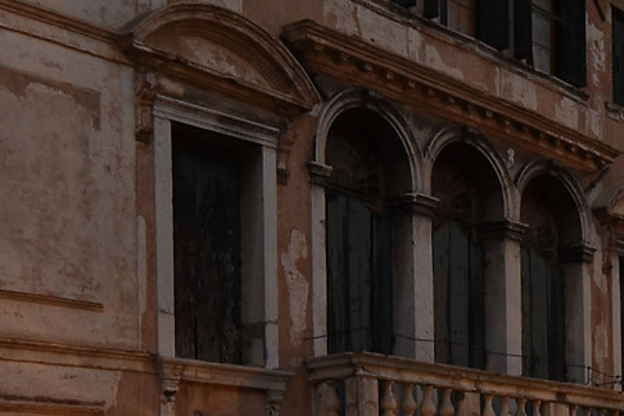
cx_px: 697
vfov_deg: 16.9
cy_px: 343
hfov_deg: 23.7
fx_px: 1387
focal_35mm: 80
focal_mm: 15
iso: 1000
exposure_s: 1/25
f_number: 2.8
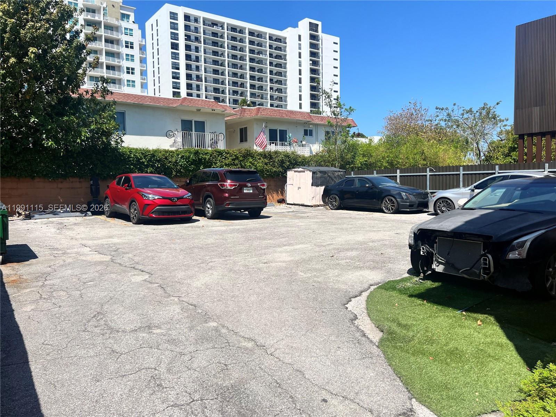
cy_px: 208
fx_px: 418
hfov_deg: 67.3
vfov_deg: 53.1
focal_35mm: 26
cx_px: 278
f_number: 1.5
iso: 50
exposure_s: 1/5319
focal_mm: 5.7
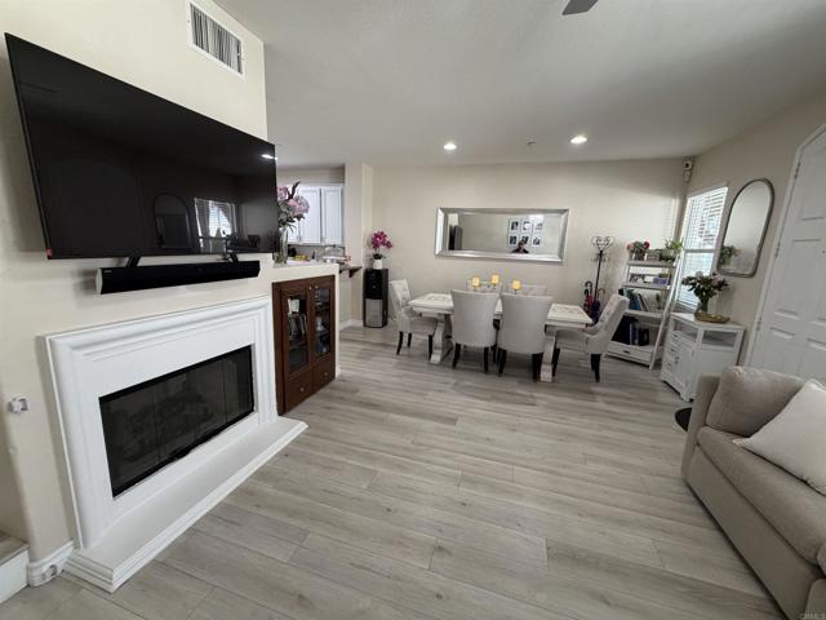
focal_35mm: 14
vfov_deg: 85.7
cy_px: 310
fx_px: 334
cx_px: 413
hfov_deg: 102.1
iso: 200
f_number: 2.2
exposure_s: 1/60
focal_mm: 2.22
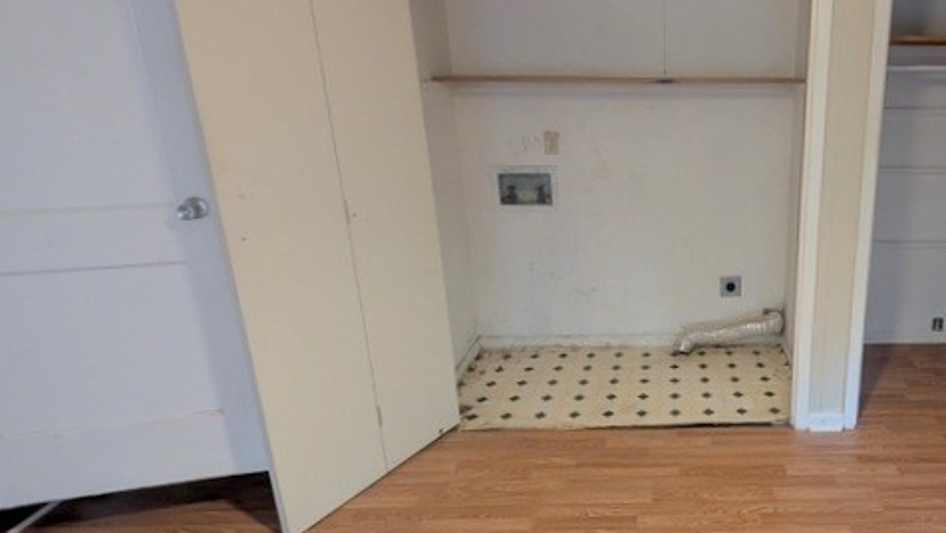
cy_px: 240
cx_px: 704
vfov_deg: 51.4
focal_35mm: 22
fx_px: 552
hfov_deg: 75.6
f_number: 1.95
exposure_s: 1/24
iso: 167
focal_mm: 2.23
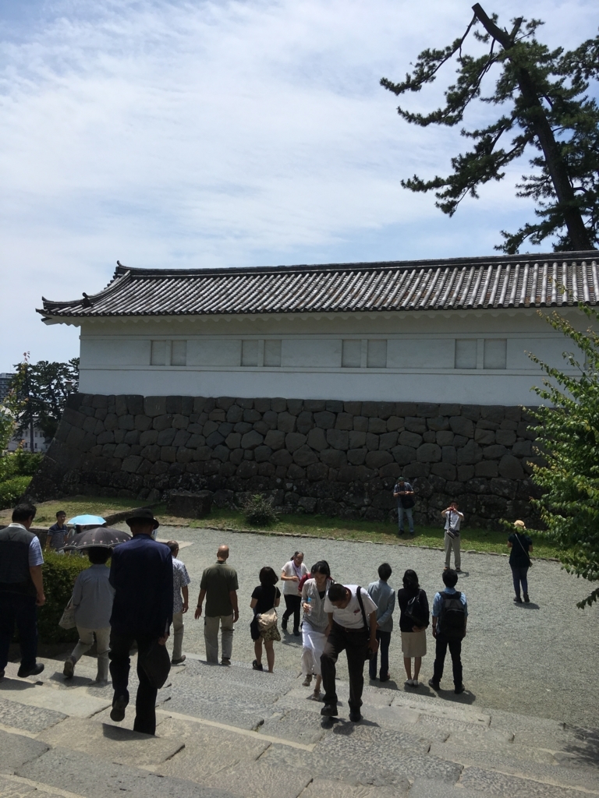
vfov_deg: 61.7
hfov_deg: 48.2
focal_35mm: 29
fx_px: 669
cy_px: 399
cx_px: 300
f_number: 2.2
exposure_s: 1/2849
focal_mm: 4.15
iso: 25
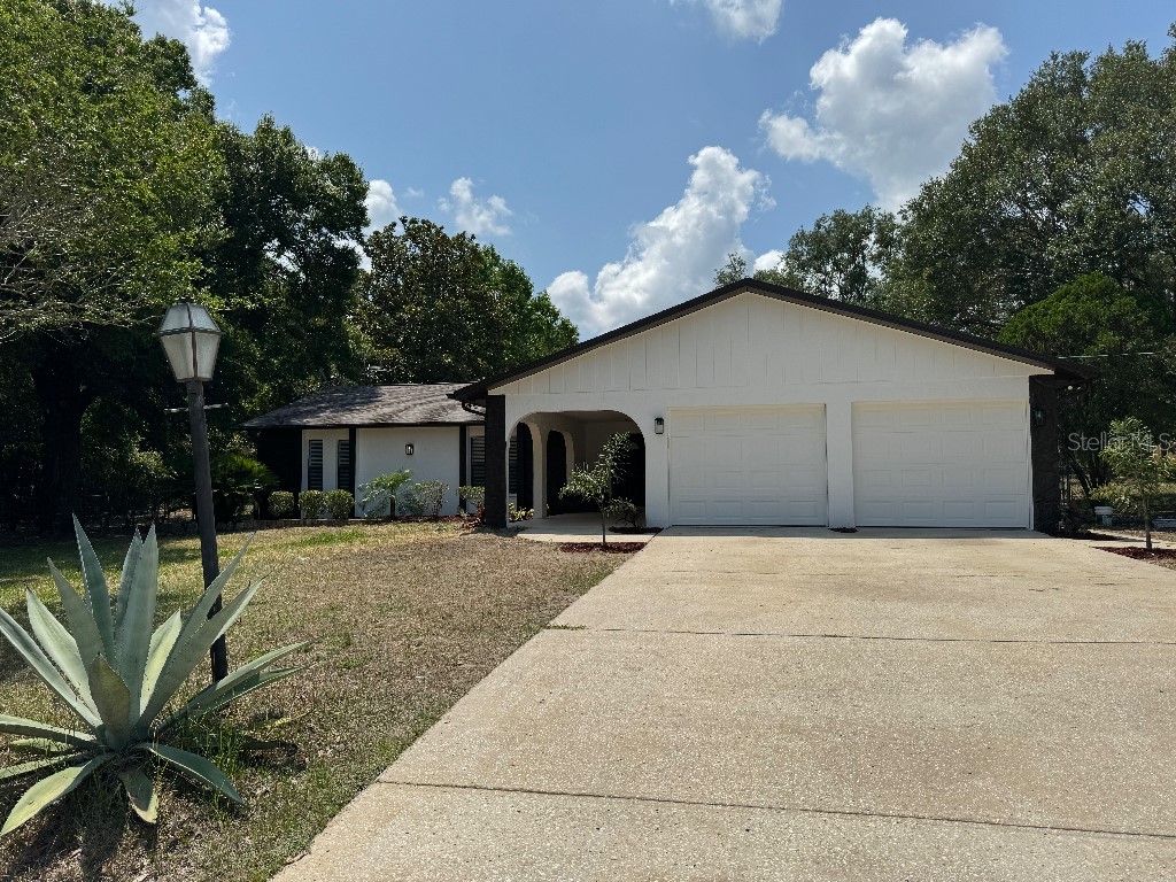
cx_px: 588
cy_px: 441
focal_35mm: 24
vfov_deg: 56.8
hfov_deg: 71.6
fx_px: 815
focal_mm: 6.76
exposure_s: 1/9009
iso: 80
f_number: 1.78
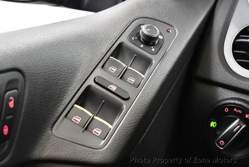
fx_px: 471
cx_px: 124
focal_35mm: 68
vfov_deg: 20.1
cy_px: 84
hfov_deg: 29.6
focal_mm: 34
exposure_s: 1/60
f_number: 4.5
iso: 4000
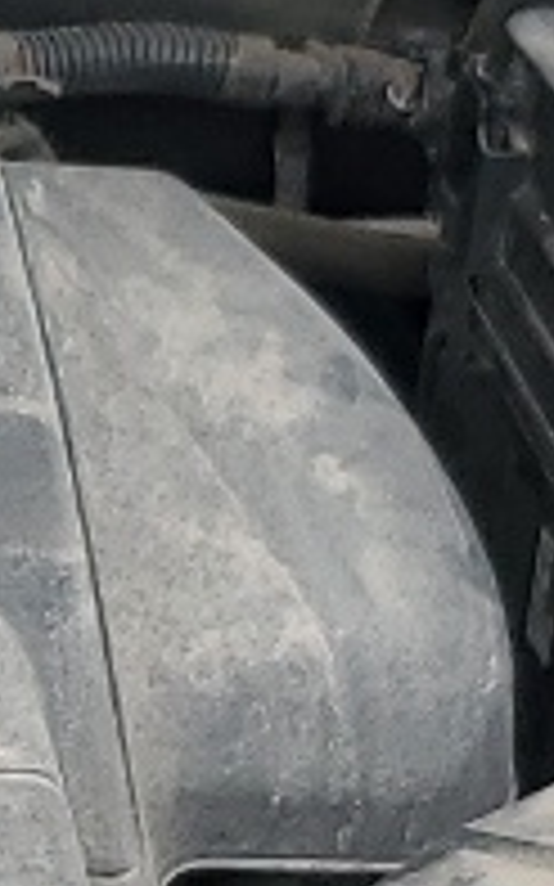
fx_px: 5415
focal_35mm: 224
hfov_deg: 5.7
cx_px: -662
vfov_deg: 9.2
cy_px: 1070
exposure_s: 1/833
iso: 50
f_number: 1.5
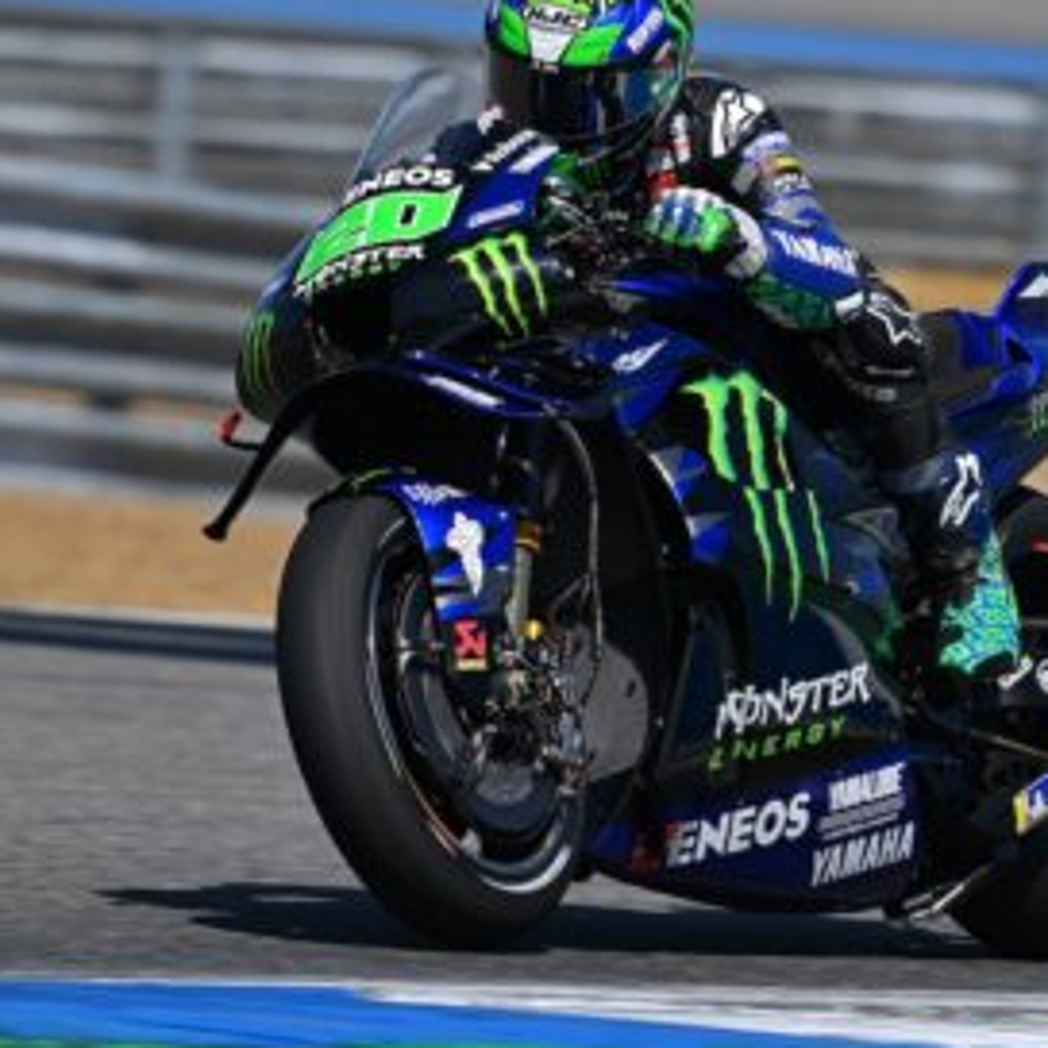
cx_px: 724
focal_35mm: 900
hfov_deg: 1.9
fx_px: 30827
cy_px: 451
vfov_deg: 1.9
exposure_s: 1/1000
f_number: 6.3
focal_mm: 400
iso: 100
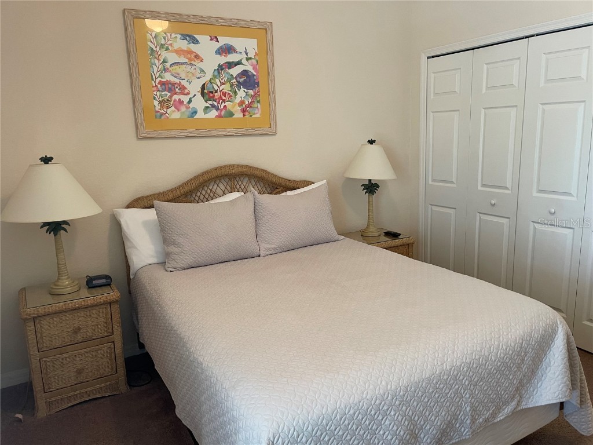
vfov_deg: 53.1
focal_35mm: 26
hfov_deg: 67.3
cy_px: 222
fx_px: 445
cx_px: 296
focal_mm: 4.2
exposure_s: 1/60
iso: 250
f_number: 1.6
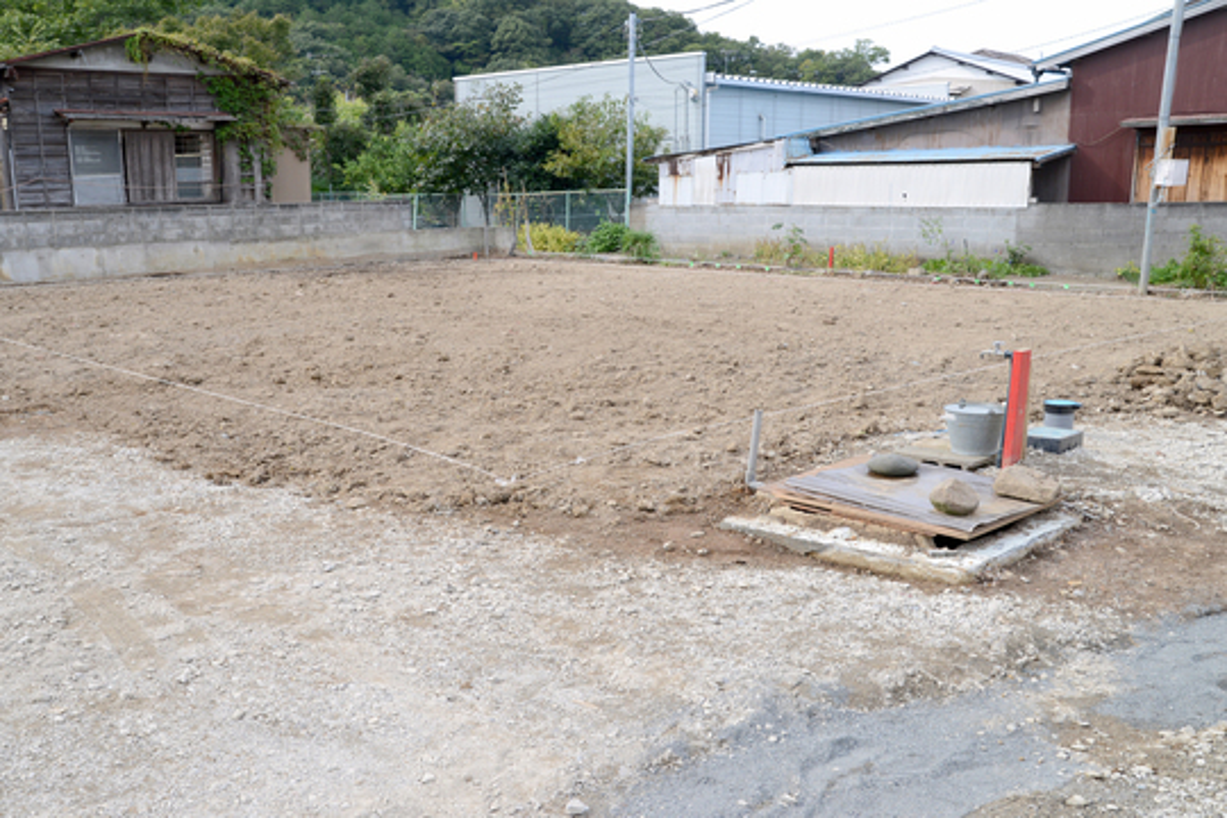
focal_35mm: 31
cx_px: 614
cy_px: 409
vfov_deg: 42.3
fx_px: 1057
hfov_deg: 60.3
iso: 400
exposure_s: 1/320
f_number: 8
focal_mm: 31
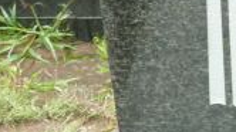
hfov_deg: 5.6
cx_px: 441
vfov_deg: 3.2
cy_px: -109
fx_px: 2363
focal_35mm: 378
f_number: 4.3
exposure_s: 1/40
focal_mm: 14.7
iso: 200
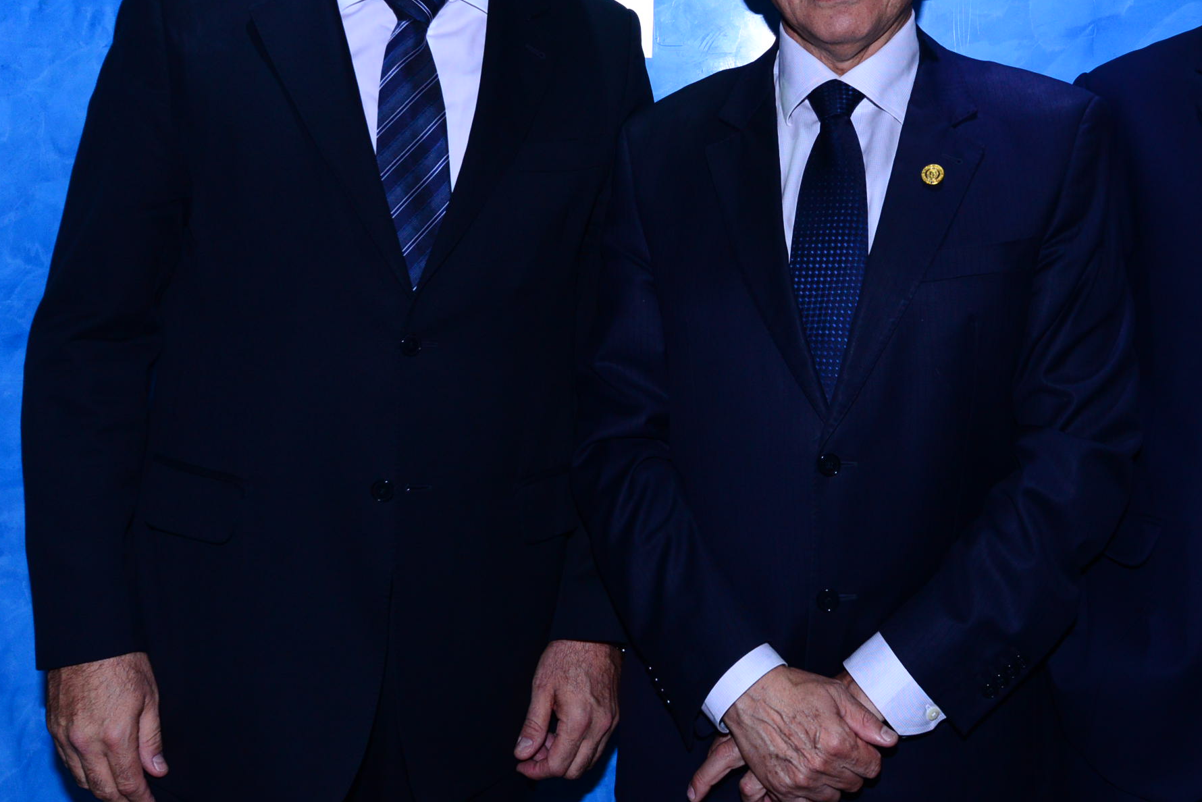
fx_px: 1636
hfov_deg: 40.1
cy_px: 227
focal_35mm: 49
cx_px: 740
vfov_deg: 27.3
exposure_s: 1/125
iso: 1600
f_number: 6.3
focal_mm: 29
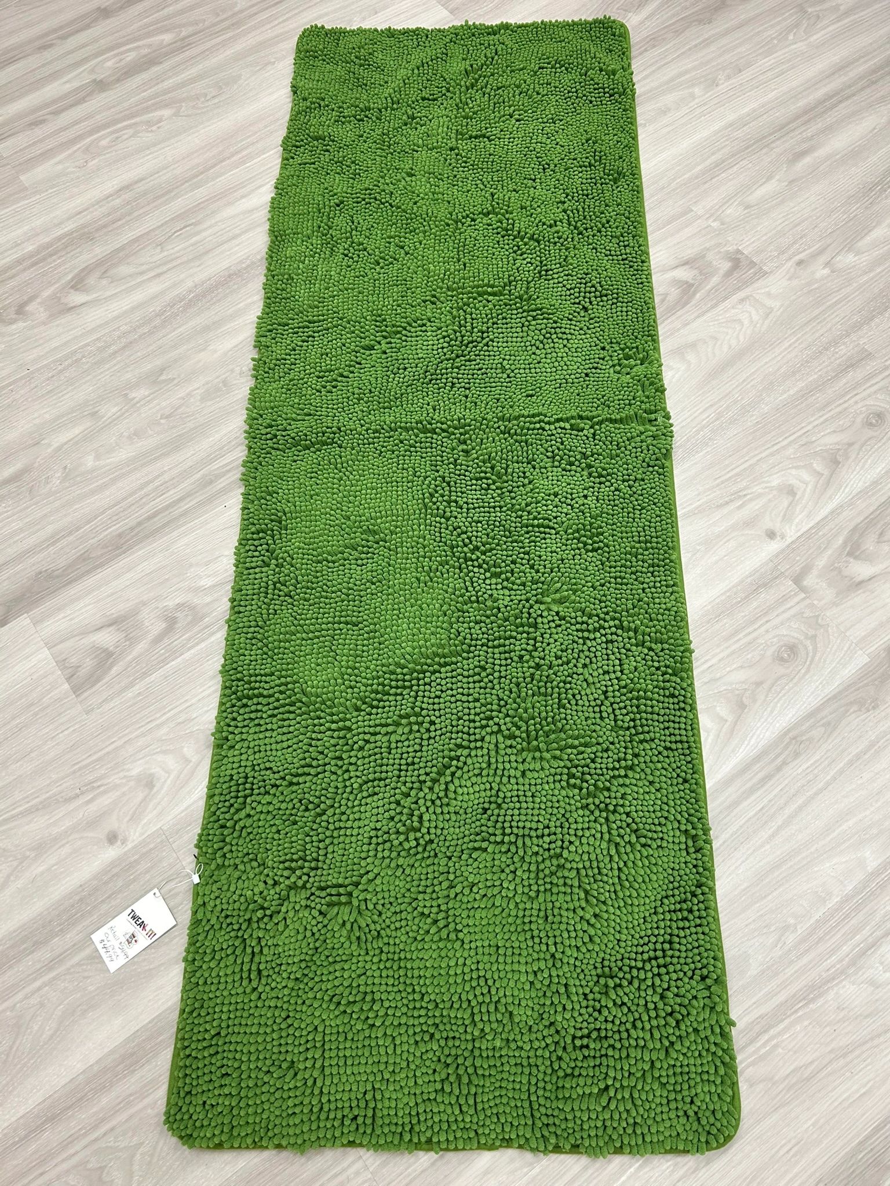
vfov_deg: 67.3
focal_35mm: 26
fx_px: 891
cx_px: 445
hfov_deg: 53.1
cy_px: 593
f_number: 1.5
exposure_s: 1/120
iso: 125
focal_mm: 5.7
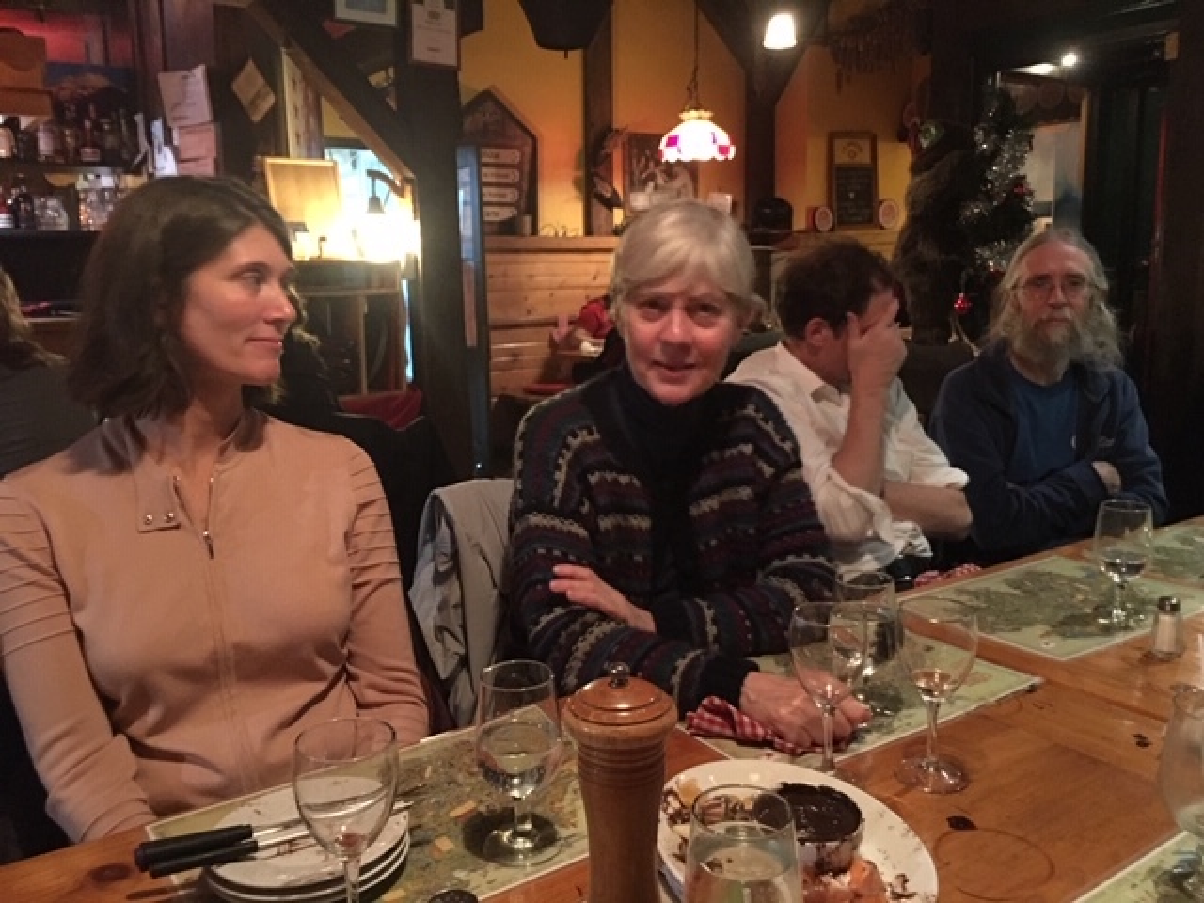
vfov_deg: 48.2
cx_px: 602
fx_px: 1009
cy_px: 452
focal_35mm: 29
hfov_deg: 61.7
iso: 320
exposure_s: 1/4
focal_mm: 4.15
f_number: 2.2
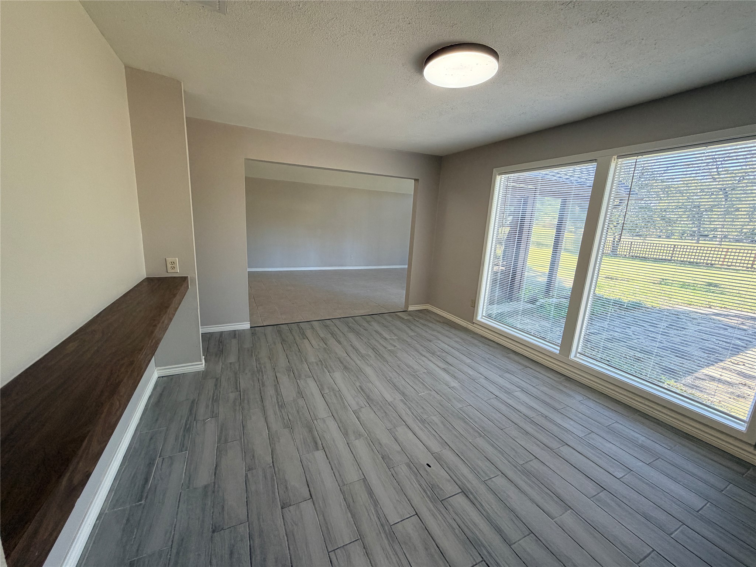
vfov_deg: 85.7
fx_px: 306
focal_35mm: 14
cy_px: 284
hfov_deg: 102.1
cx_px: 378
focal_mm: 2.22
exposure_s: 1/120
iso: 125
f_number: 2.2
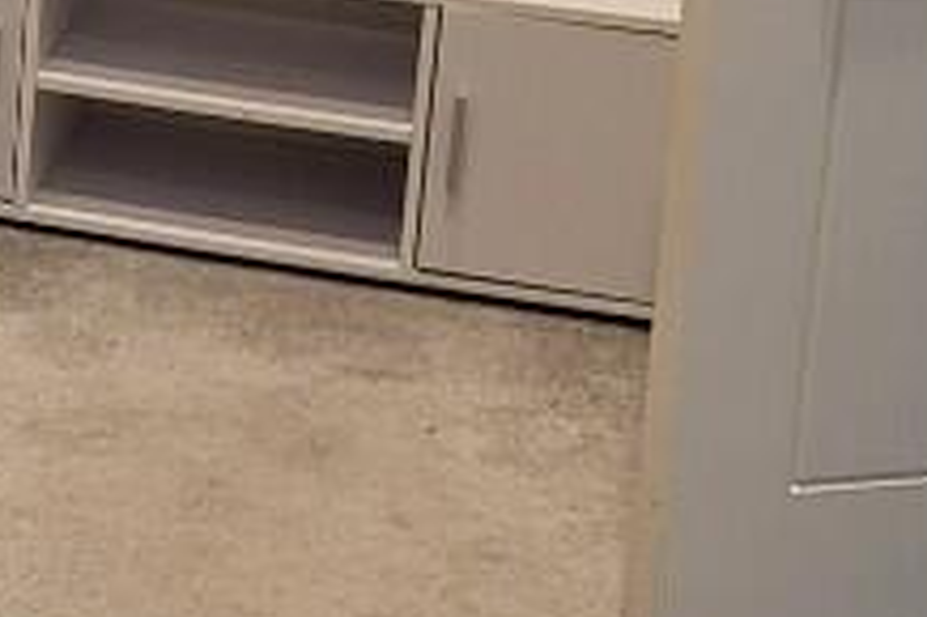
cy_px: -277
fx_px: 3268
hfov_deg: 15.3
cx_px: -302
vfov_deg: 10.4
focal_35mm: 127
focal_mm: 5.4
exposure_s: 1/50
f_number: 1.8
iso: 160
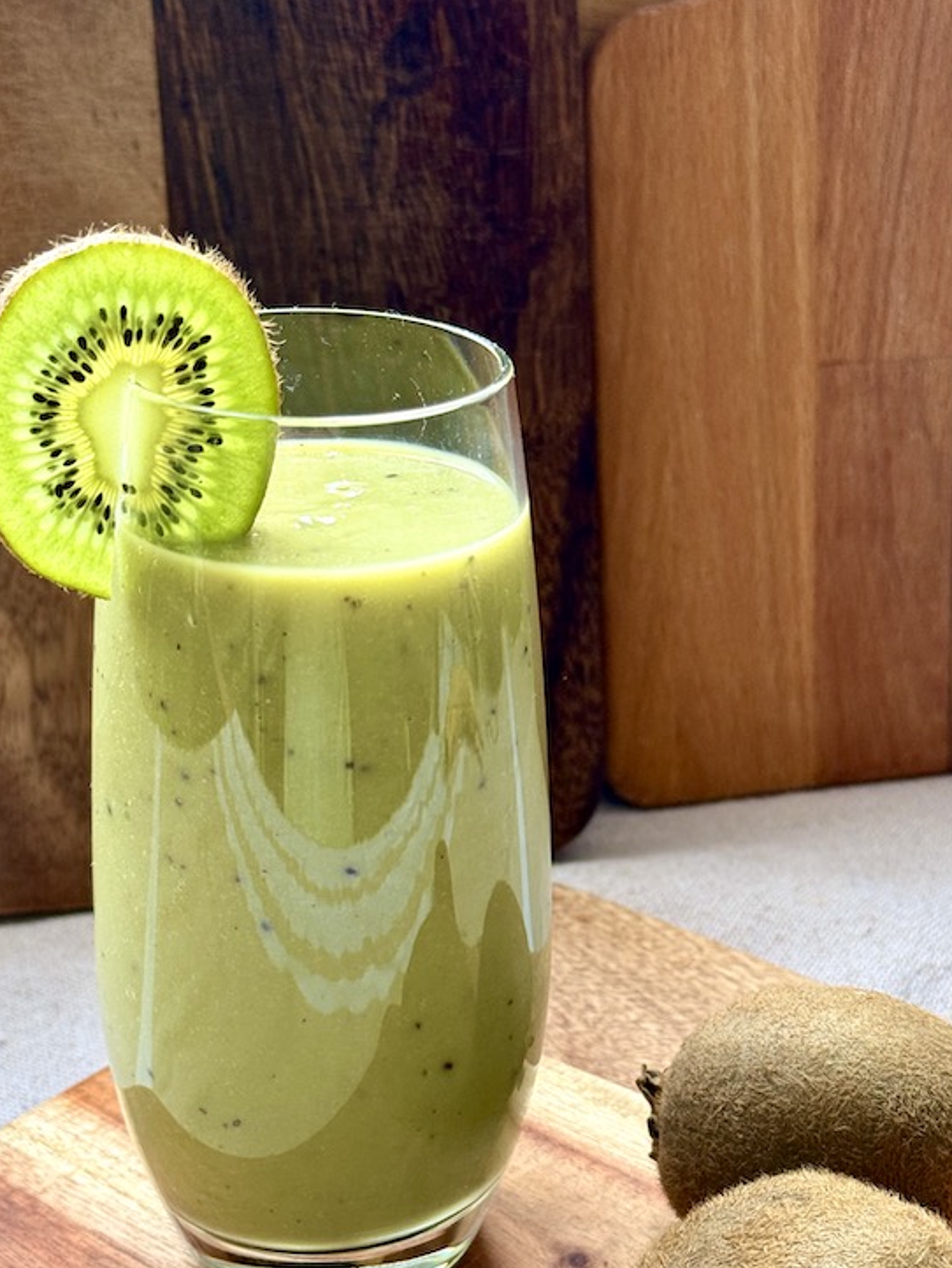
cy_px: 811
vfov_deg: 31.0
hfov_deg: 23.7
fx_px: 2272
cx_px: 515
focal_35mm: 62
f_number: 1.78
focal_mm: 6.76
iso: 100
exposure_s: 1/63
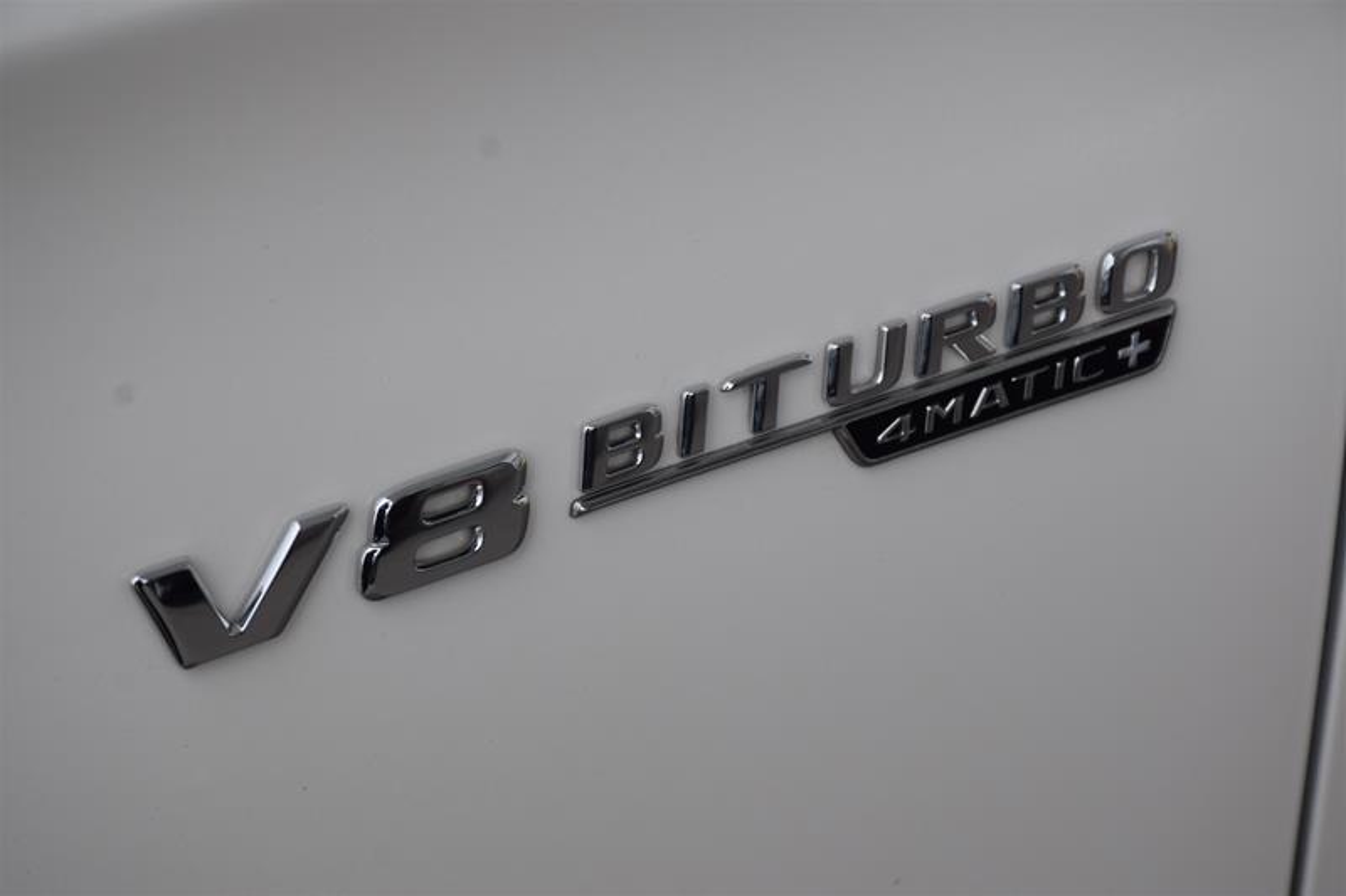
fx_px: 4485
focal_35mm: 120
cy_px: 448
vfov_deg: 11.4
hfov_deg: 17.1
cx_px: 673
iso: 400
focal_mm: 80
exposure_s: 1/160
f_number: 8
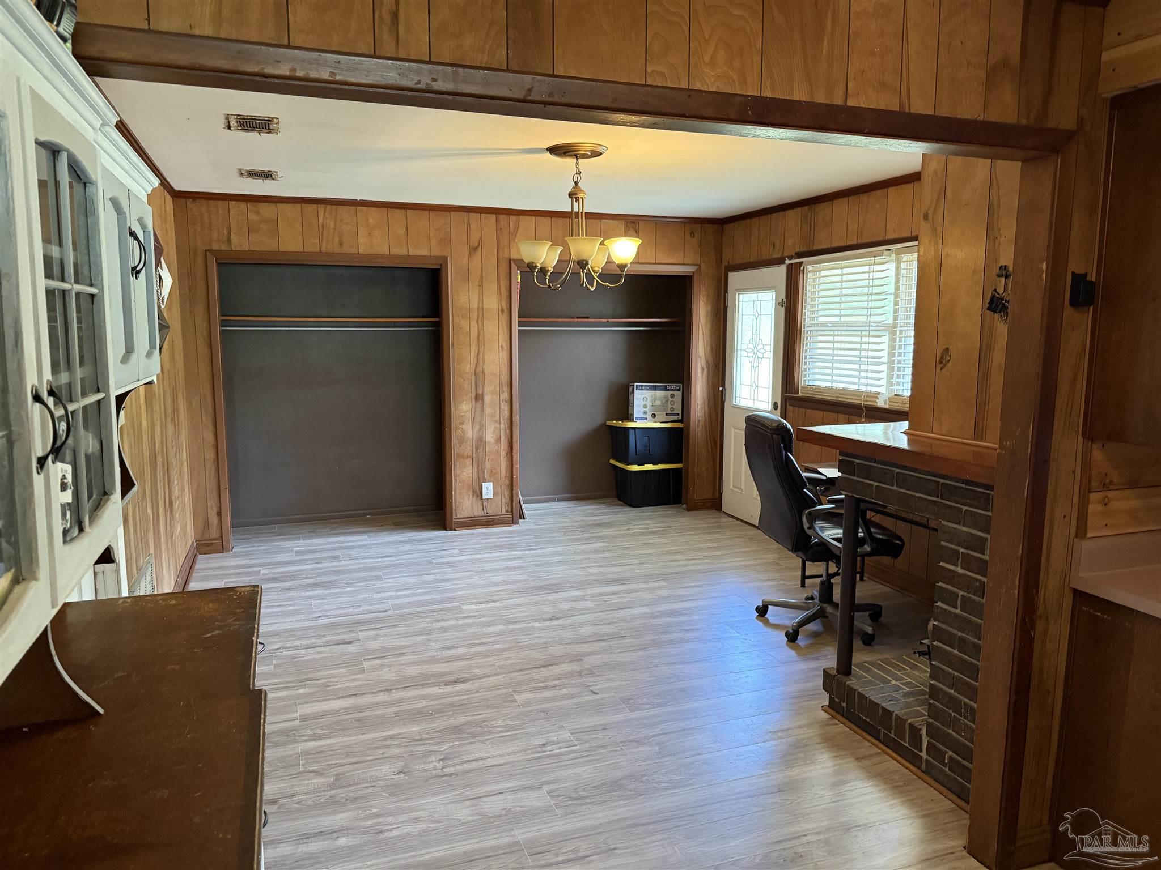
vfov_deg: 56.8
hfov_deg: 71.6
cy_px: 435
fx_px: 805
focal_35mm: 24
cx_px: 580
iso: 400
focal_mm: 6.76
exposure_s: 1/60
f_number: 1.78
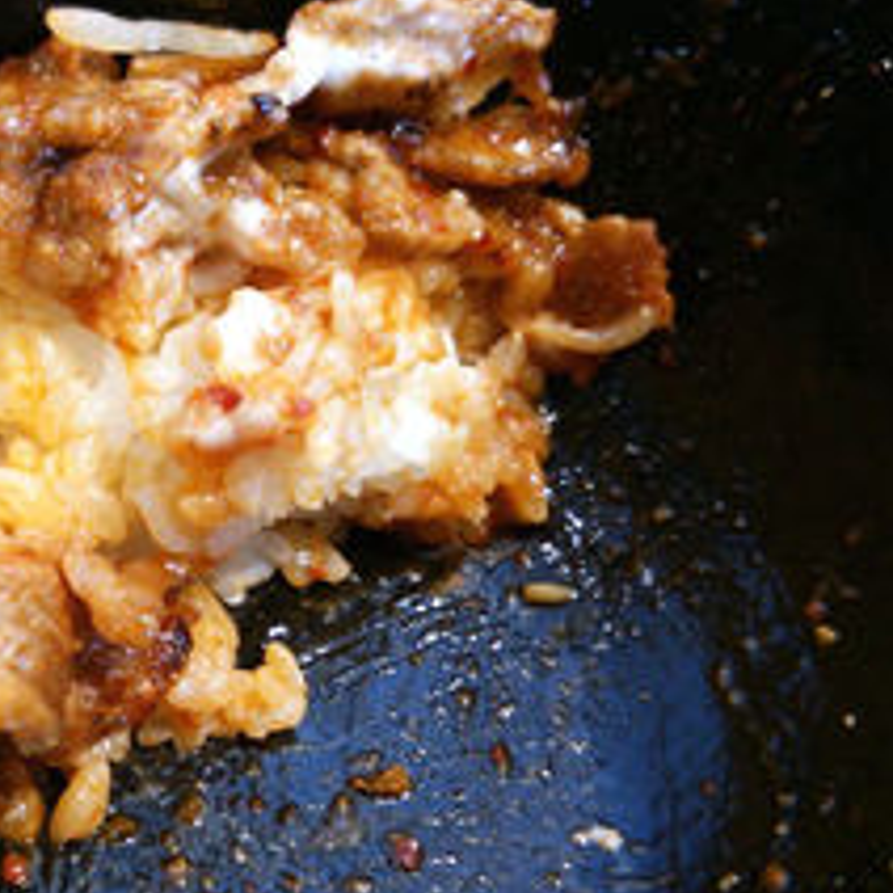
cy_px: 527
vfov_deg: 33.9
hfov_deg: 32.4
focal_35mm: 50
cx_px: 93
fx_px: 1459
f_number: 1.94
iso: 160
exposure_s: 1/28
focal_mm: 4.06
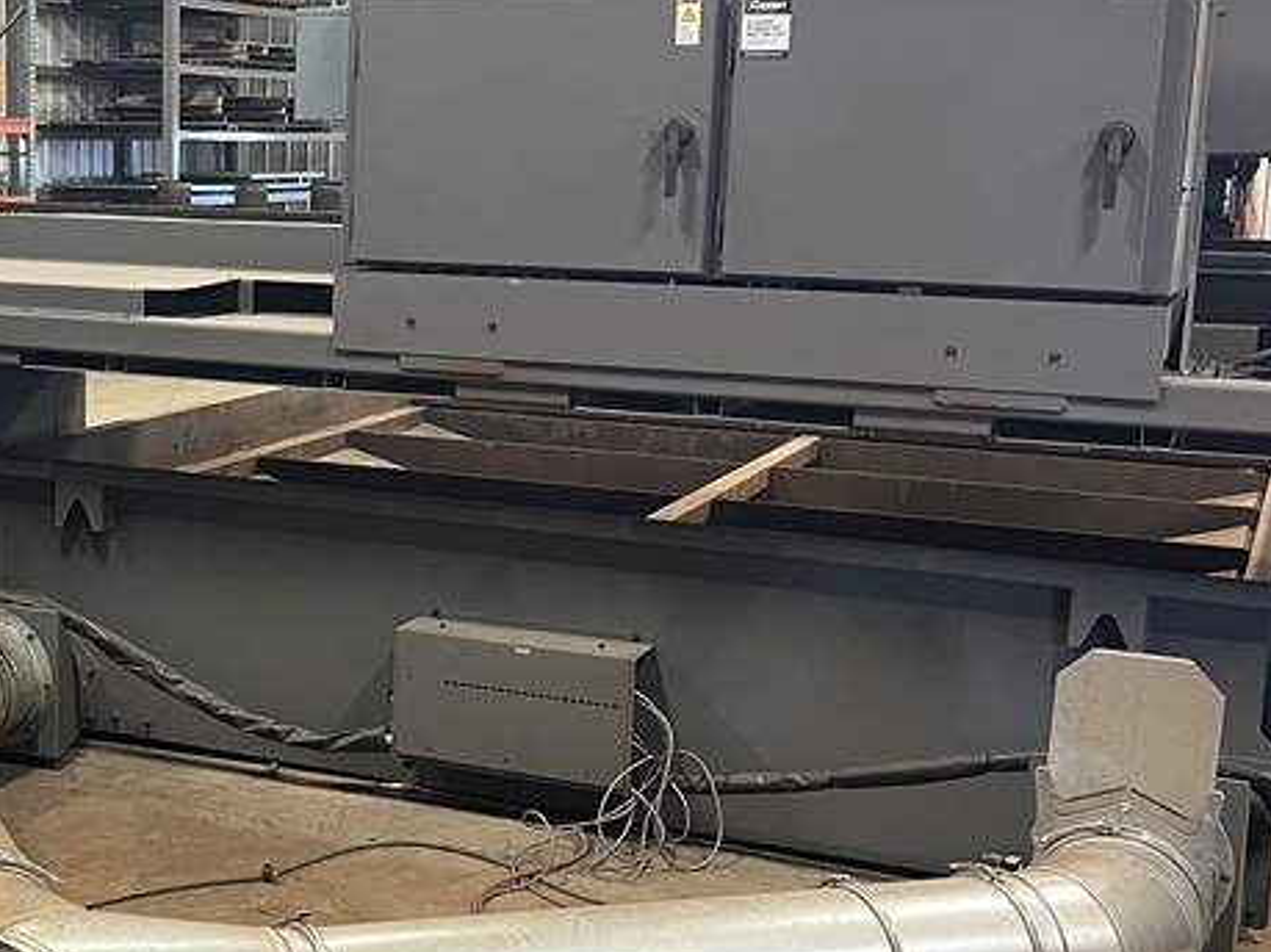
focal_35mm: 58
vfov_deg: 25.2
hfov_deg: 31.9
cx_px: 172
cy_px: 482
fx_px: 2129
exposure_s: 1/60
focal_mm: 5.1
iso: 200
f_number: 1.6
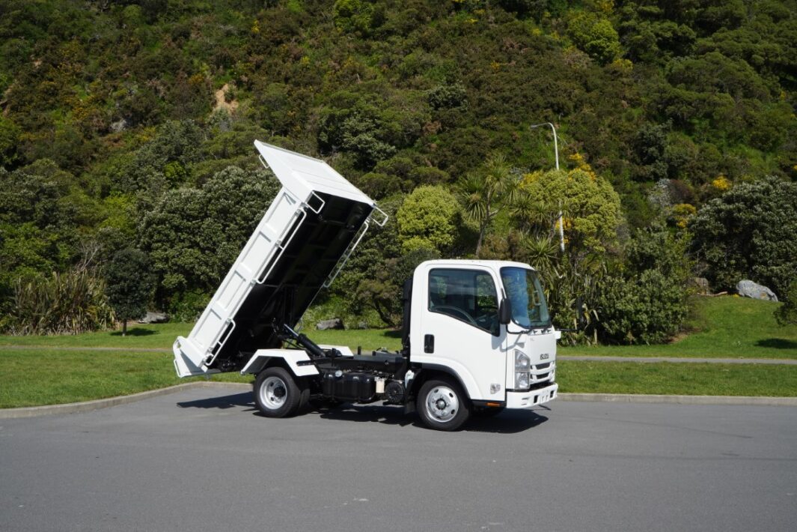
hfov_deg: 53.1
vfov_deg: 36.9
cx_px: 398
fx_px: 797
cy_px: 266
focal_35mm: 36
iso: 200
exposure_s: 1/160
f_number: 16
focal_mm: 36
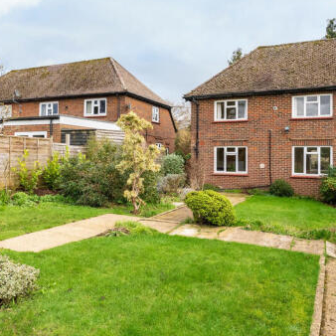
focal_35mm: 29
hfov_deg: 55.9
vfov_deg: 55.8
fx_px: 317
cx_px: 160
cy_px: 148
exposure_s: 1/800
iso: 1250
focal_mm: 17.5
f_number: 7.1
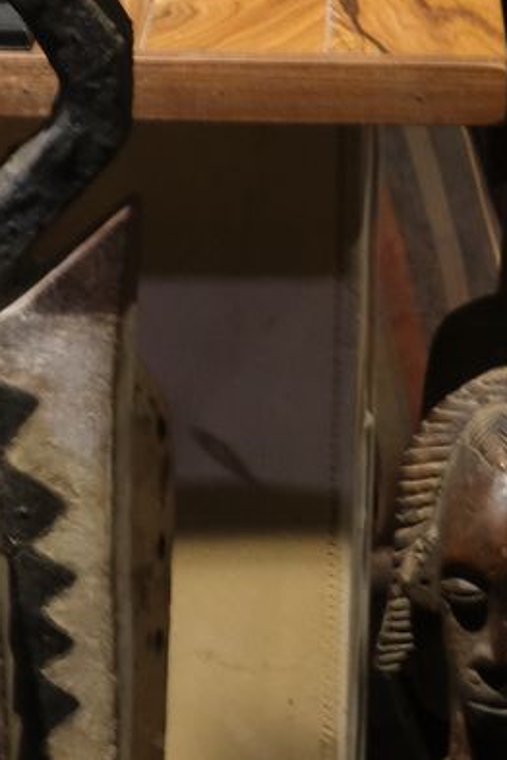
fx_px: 2767
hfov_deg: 10.4
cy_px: 288
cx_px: 121
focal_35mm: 131
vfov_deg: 15.6
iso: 3200
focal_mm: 27
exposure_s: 1/10
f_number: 16
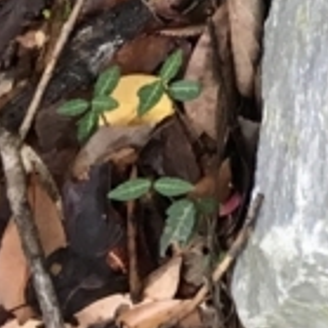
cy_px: -465
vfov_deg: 8.4
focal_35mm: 189
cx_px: 1076
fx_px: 2026
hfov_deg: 7.7
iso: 32
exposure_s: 1/30
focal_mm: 4.15
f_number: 2.2
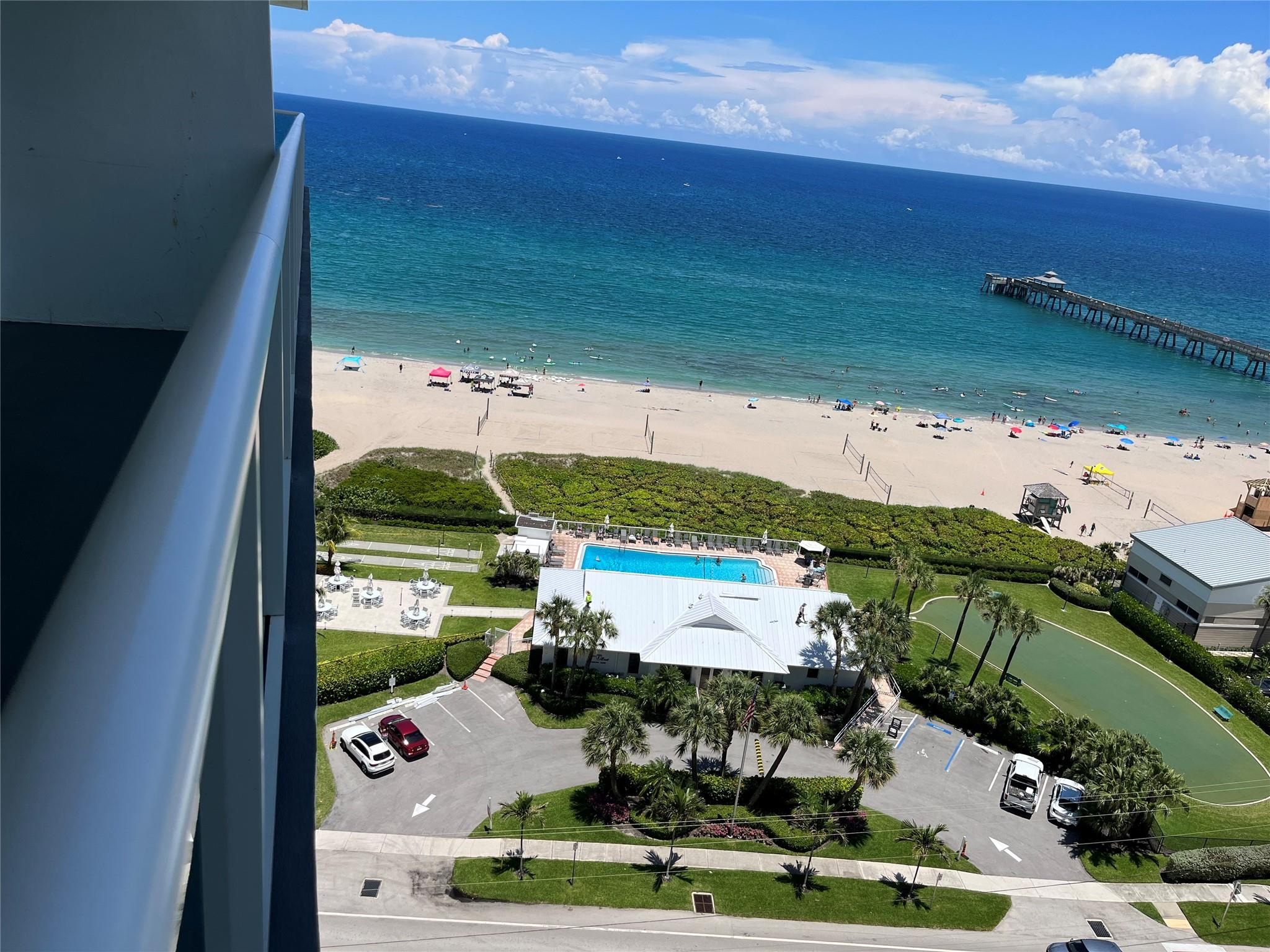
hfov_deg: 67.3
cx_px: 635
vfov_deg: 53.1
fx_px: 954
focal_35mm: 26
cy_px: 476
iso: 50
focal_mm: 5.1
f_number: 1.6
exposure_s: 1/5319
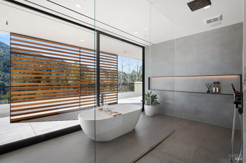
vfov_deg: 70.3
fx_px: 116
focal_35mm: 17
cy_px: 82
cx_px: 123
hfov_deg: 93.3
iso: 400
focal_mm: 17
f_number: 9
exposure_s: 1/100
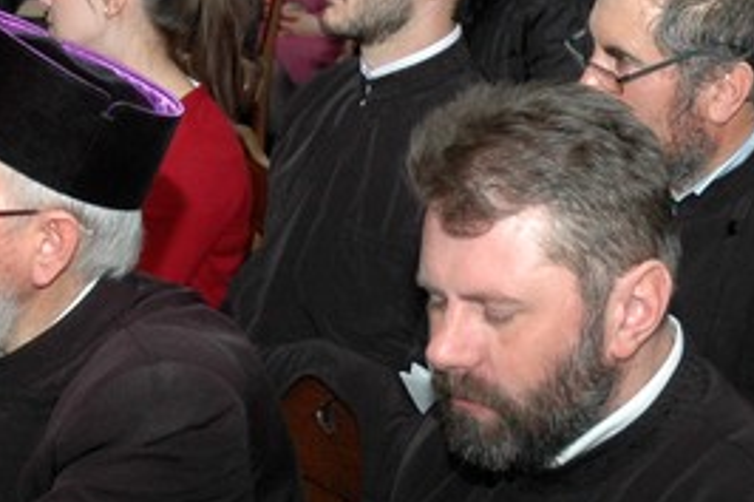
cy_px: 298
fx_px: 2554
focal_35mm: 122
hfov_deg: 16.8
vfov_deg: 11.2
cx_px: 479
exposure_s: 1/60
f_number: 4.5
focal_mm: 24
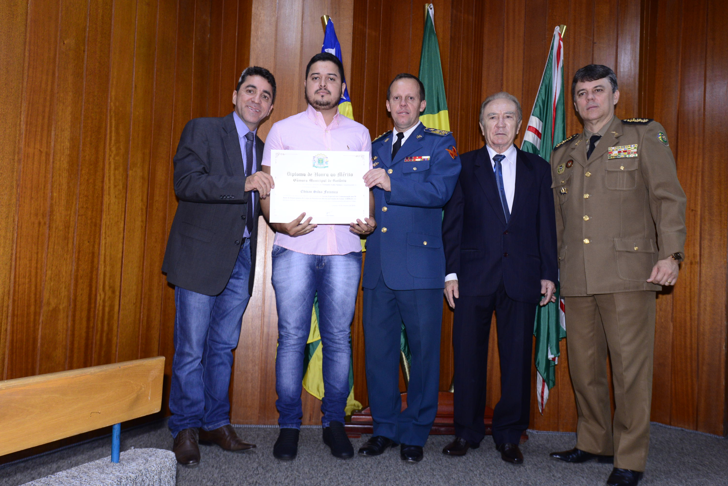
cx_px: 364
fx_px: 587
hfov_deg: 63.6
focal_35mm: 29
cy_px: 243
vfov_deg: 45.0
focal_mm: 29
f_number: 5.6
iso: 2000
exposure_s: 1/125
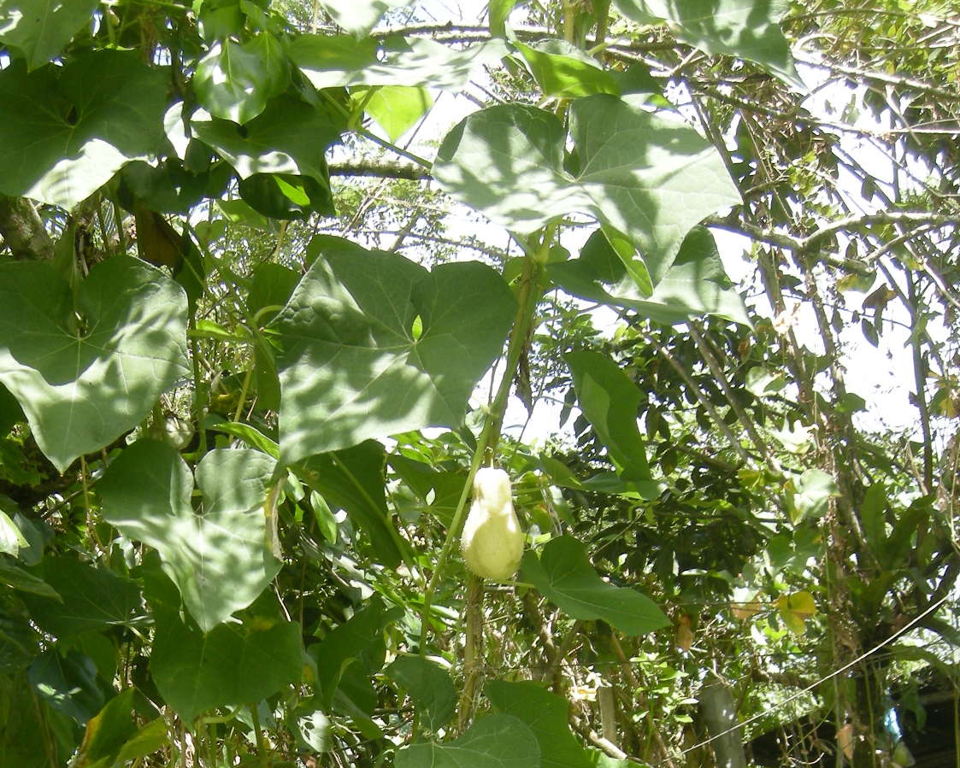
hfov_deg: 25.7
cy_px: 900
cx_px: 209
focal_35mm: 73
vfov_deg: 19.8
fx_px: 2075
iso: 64
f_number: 3.8
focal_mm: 7.5
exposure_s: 1/110
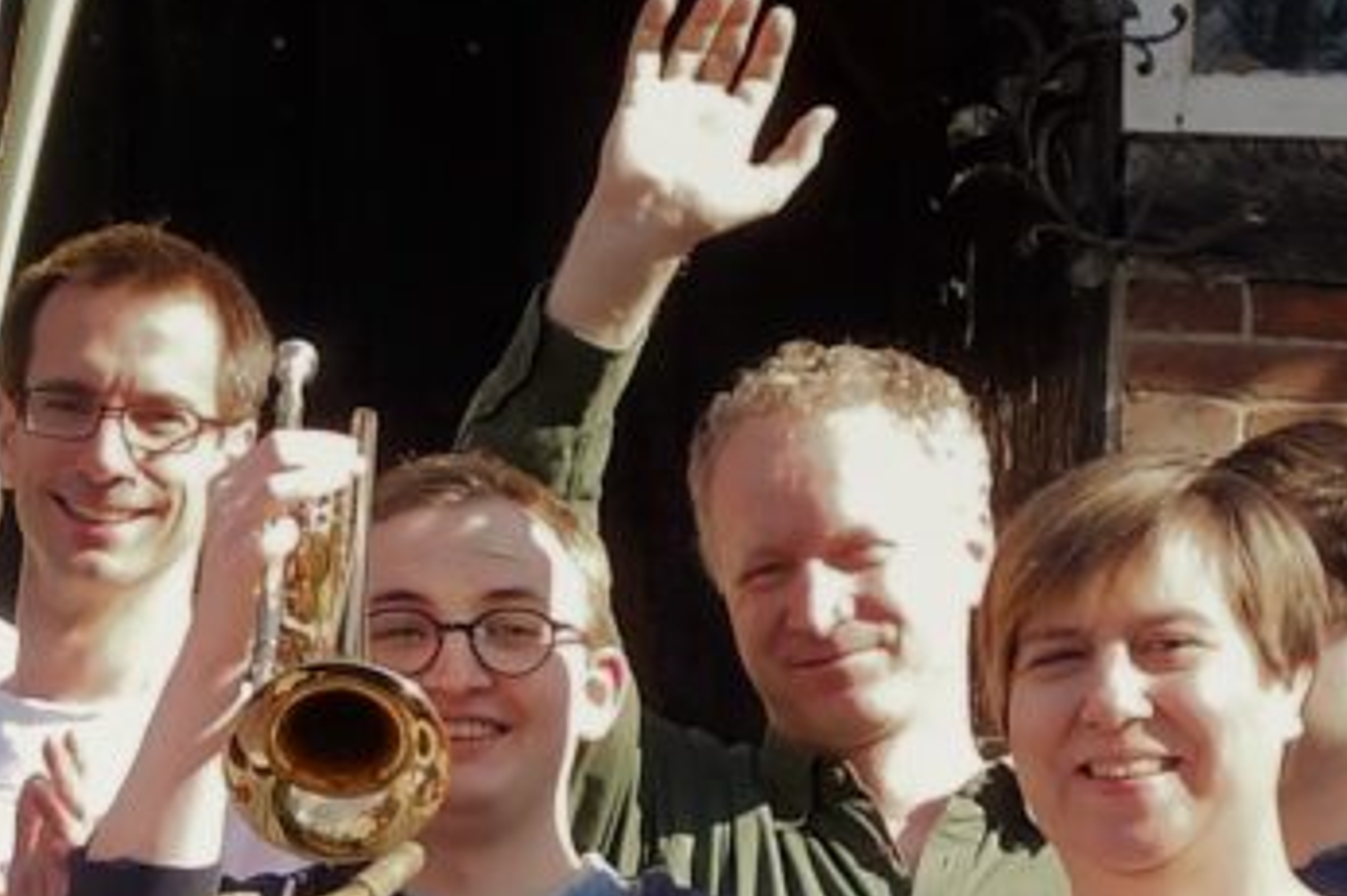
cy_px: 1111
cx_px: -419
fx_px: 8564
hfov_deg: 8.9
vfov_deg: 6.0
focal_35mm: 229
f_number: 5.6
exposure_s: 1/125
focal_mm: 11.6
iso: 125
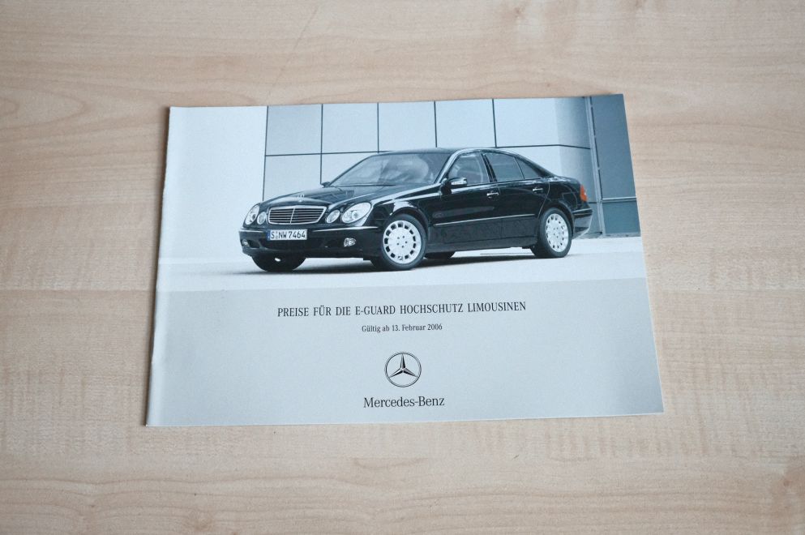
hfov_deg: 50.7
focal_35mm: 38
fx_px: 849
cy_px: 268
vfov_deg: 35.0
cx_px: 402
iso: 6400
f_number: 5.6
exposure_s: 1/500
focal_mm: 25.4
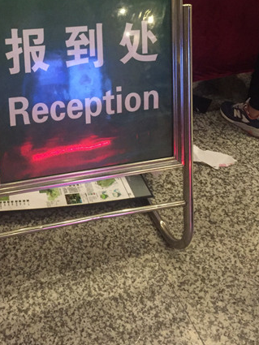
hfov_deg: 28.7
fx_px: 499
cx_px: 66
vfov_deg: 36.7
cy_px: 65
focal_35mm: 50
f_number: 2.2
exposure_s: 1/17
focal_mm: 4.15
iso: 320
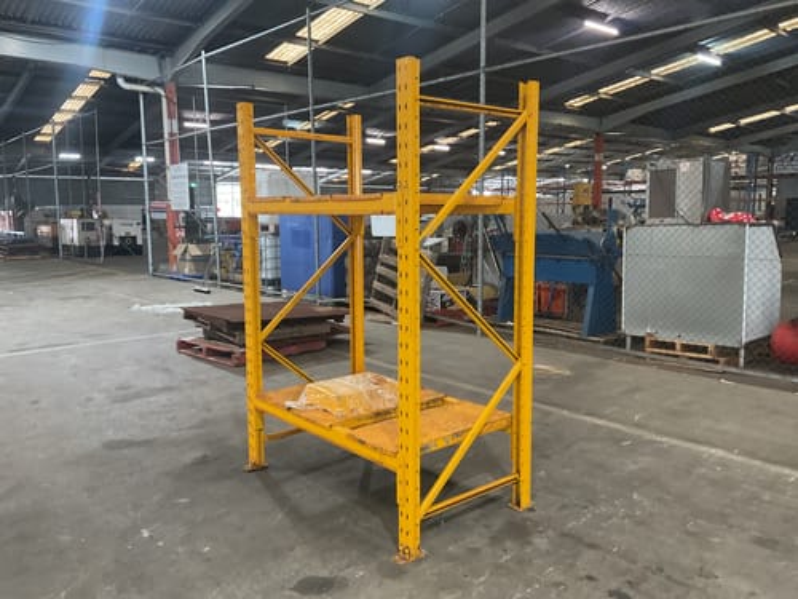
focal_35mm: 29
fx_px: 669
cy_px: 300
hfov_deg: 61.7
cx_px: 399
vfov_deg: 48.2
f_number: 1.8
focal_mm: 3
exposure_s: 1/60
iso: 250
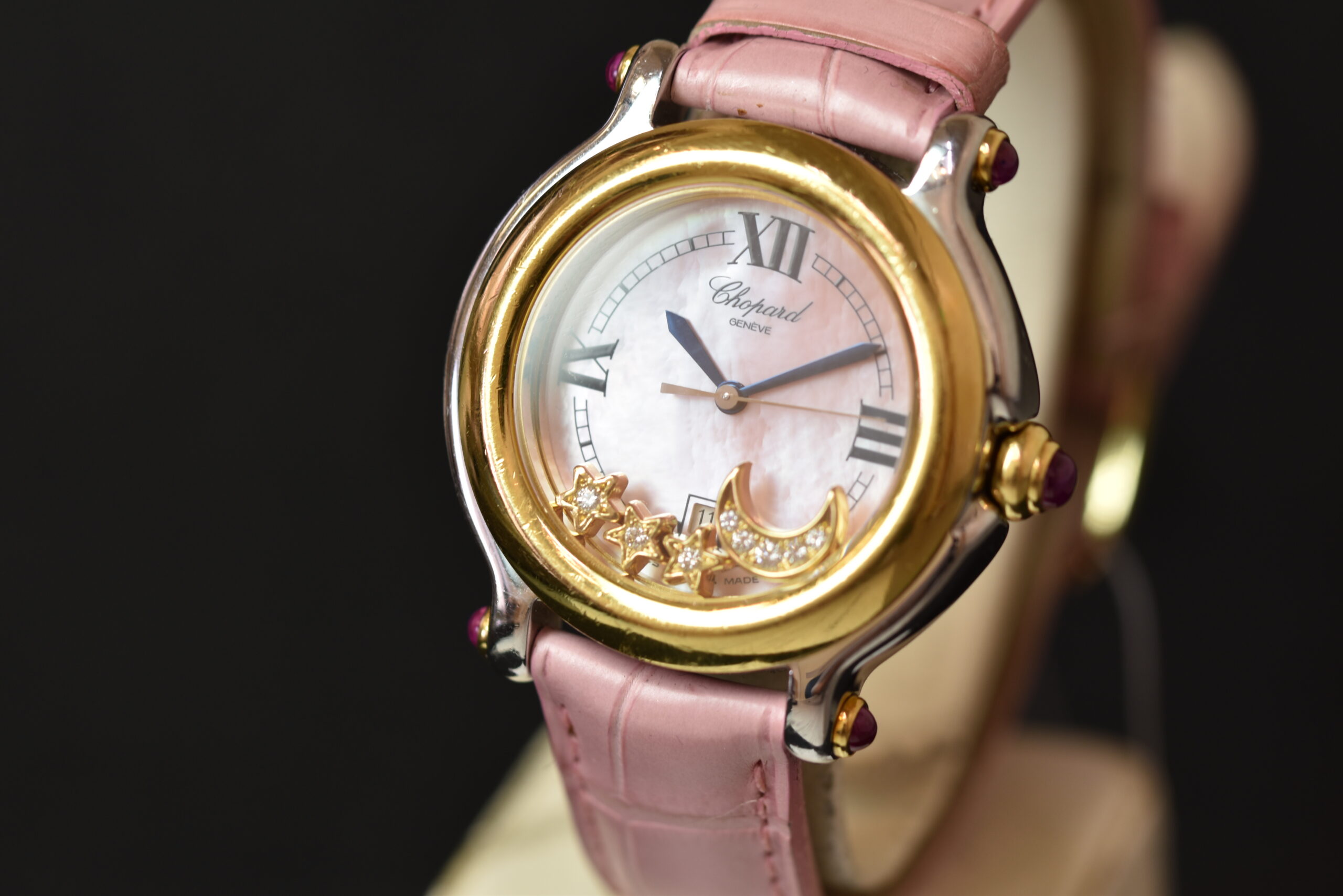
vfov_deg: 10.2
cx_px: 672
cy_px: 448
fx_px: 5036
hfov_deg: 15.2
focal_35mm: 135
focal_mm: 90
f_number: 5
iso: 100
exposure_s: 1/30
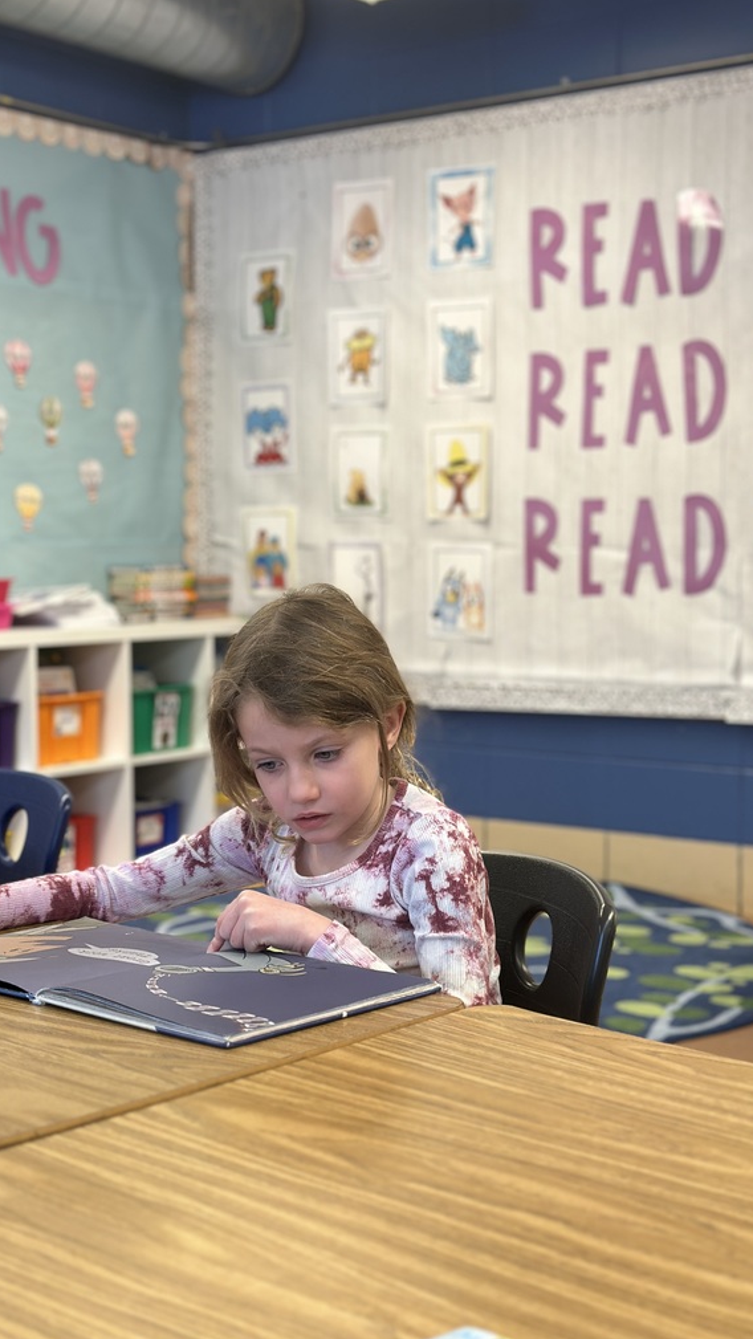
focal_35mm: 53
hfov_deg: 22.6
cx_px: 390
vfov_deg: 39.2
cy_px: 666
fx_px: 1882
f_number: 1.78
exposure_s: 1/60
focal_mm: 6.86
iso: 100
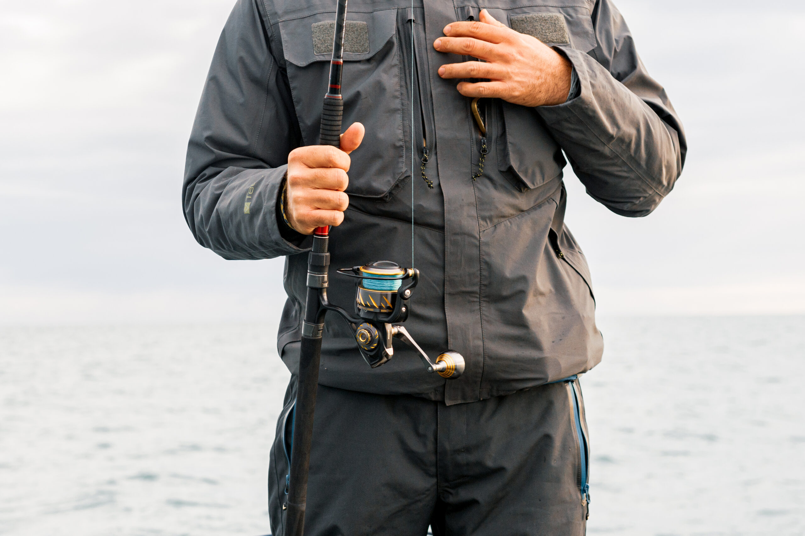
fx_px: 1162
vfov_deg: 26.0
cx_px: 402
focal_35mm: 52
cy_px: 268
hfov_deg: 38.2
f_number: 3.2
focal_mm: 35
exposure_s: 1/500
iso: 200
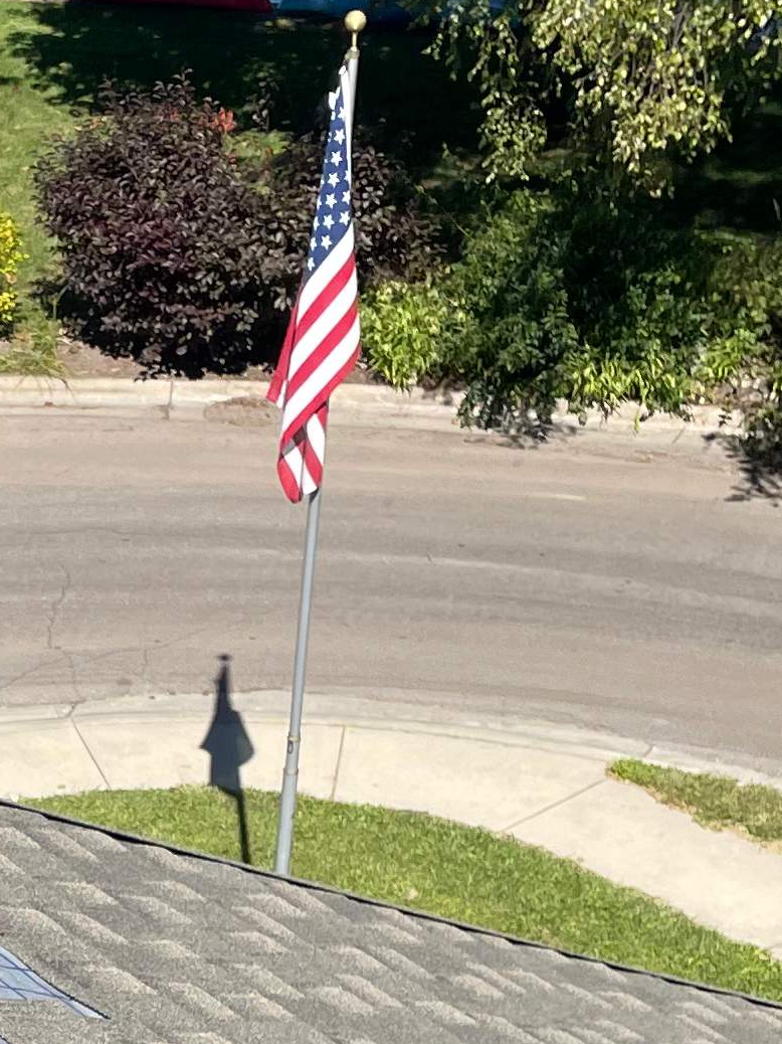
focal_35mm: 101
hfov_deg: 13.9
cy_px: 1058
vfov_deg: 18.9
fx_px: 3043
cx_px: -321
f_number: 1.6
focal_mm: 4.2
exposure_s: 1/2506
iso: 32
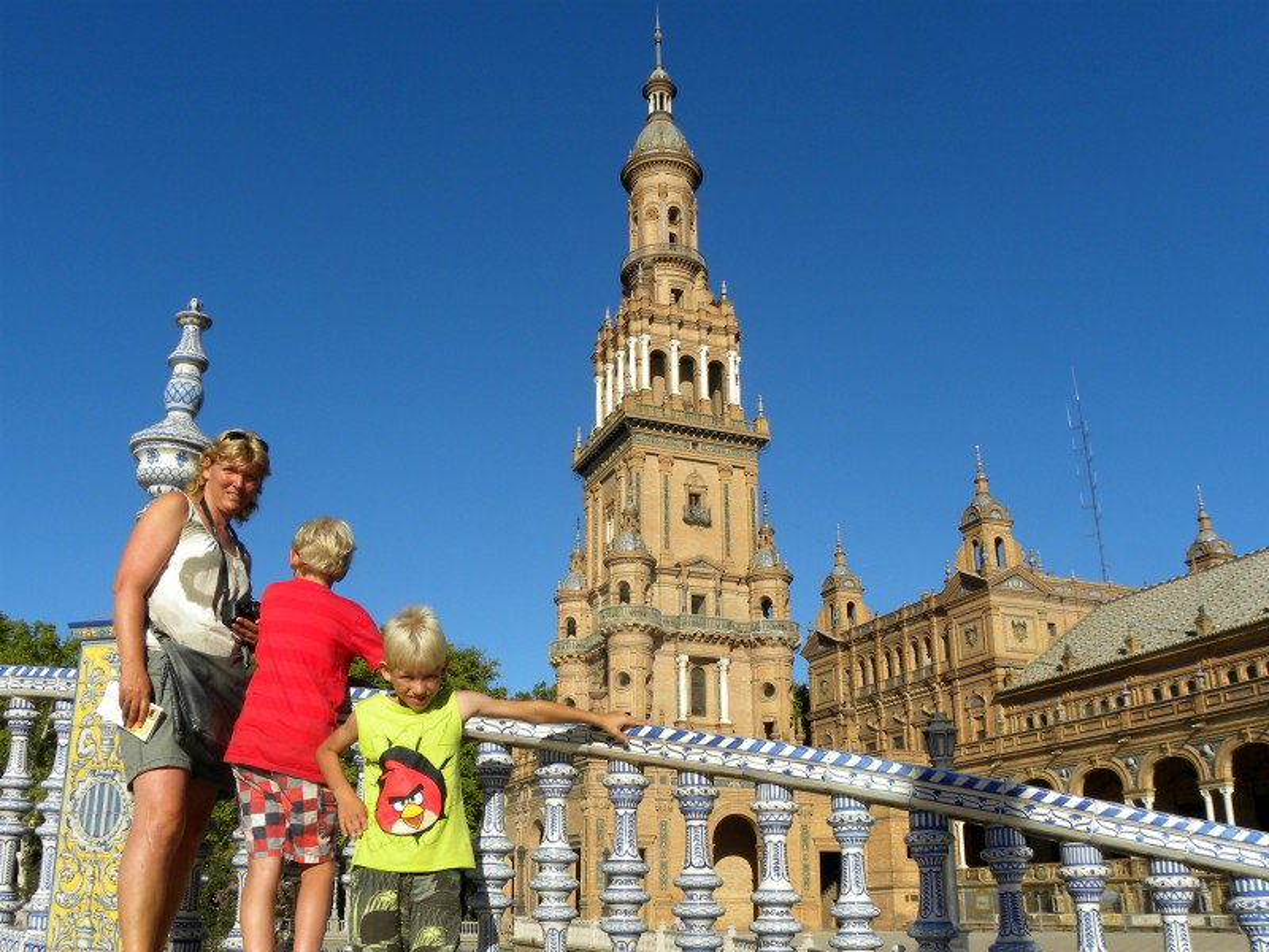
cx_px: 634
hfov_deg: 67.3
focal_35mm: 26
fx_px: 953
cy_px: 476
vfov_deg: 53.1
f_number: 6.3
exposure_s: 1/347
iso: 64
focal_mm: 4.6
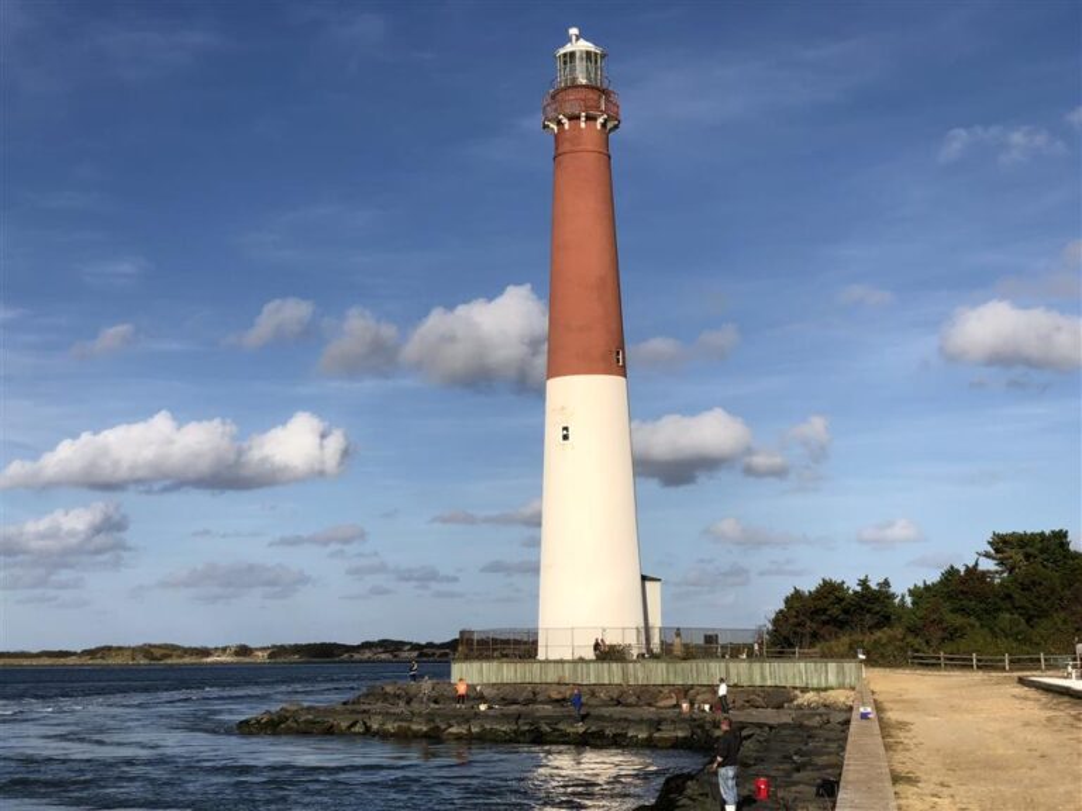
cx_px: 541
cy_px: 406
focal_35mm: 52
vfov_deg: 28.0
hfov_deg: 36.8
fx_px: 1625
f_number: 2.4
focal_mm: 6
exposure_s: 1/1799
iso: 16
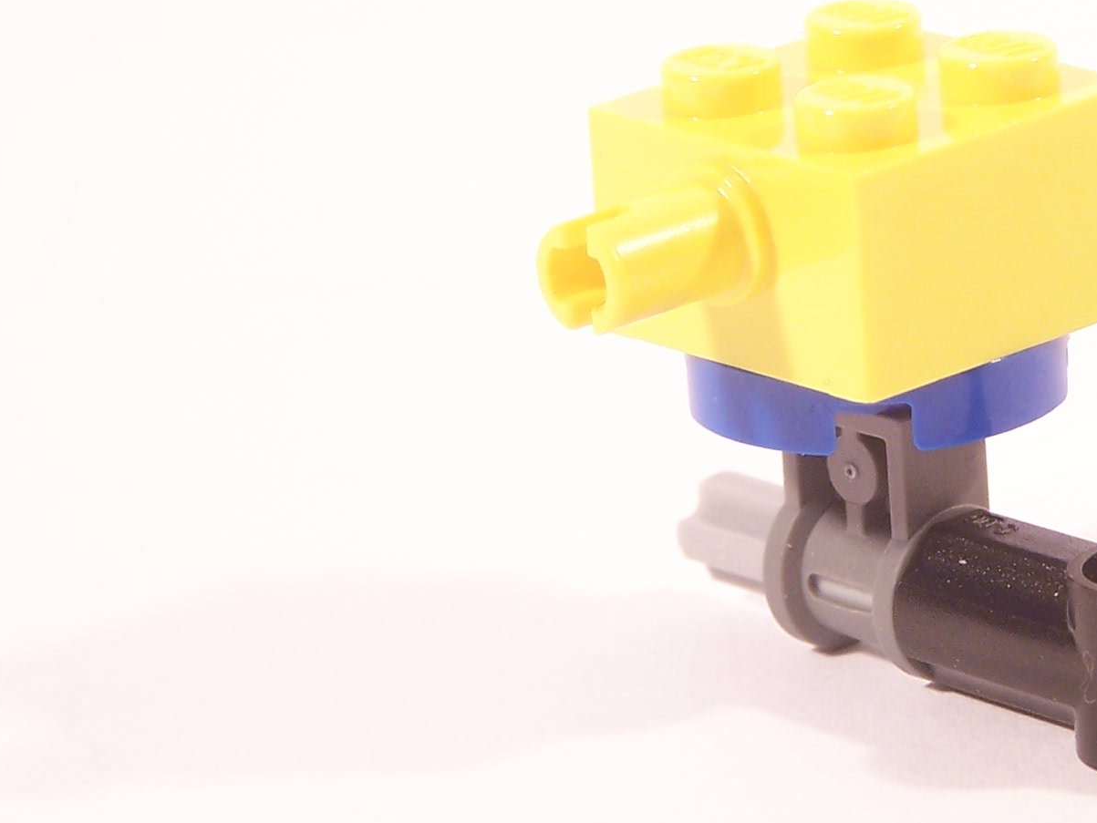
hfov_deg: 7.2
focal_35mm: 274
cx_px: 1060
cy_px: 368
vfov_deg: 5.4
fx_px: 8686
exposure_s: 1/10
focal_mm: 21.2
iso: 100
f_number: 3.2
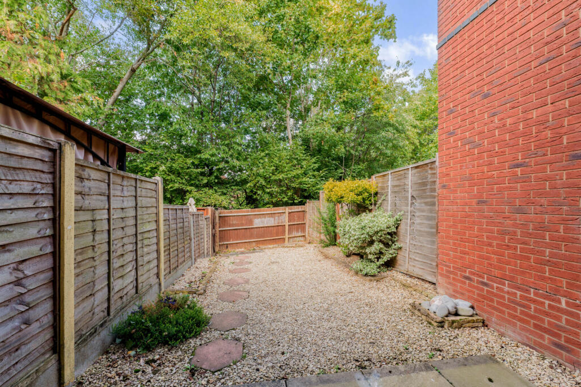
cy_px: 194
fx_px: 226
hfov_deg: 104.3
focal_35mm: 14
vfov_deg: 81.1
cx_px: 290
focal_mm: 14
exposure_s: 1/125
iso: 400
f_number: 8
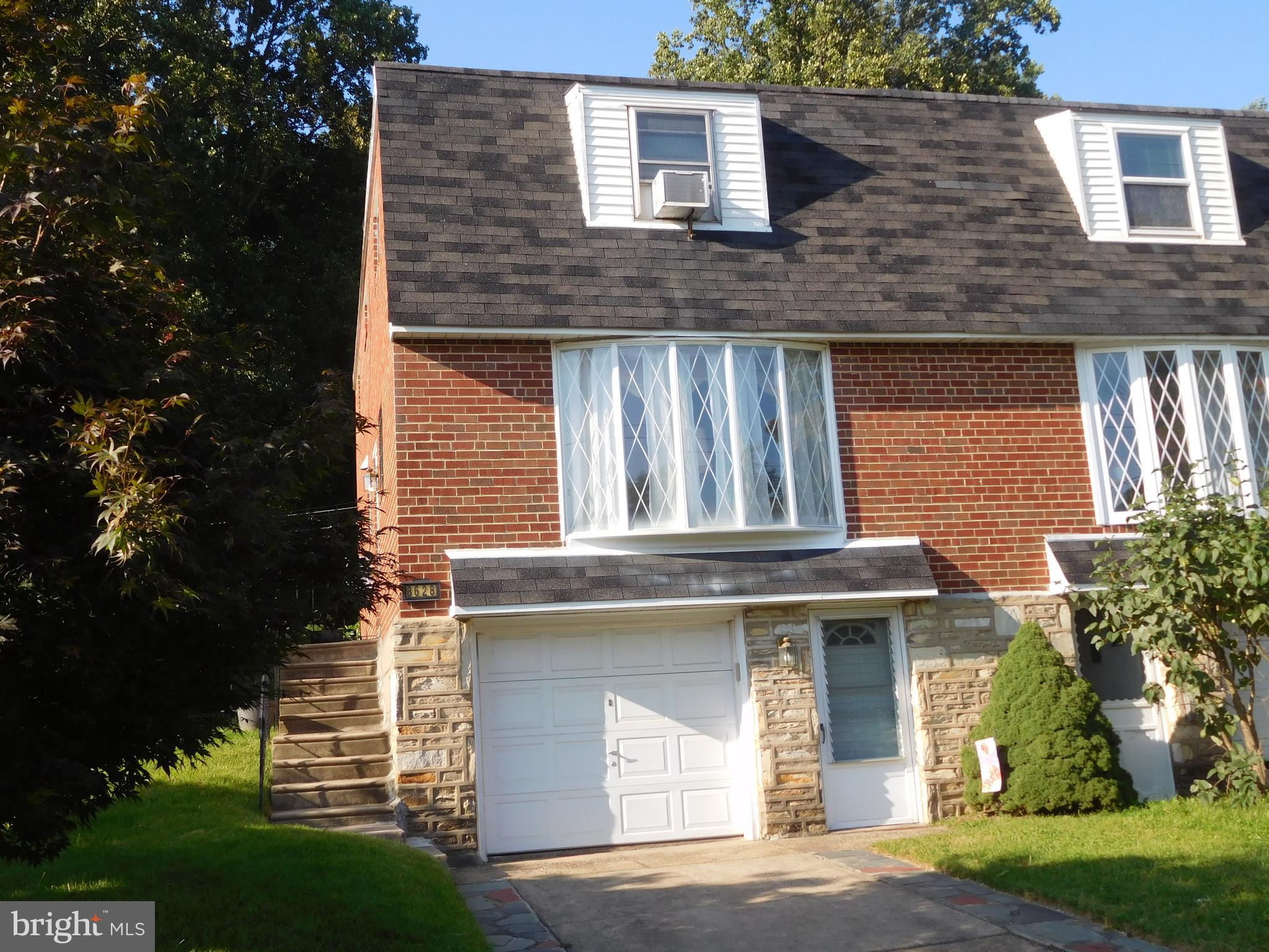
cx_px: 634
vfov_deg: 40.7
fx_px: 1283
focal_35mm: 35
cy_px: 476
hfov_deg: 52.6
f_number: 3.8
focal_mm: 6.2
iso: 125
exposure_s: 1/500
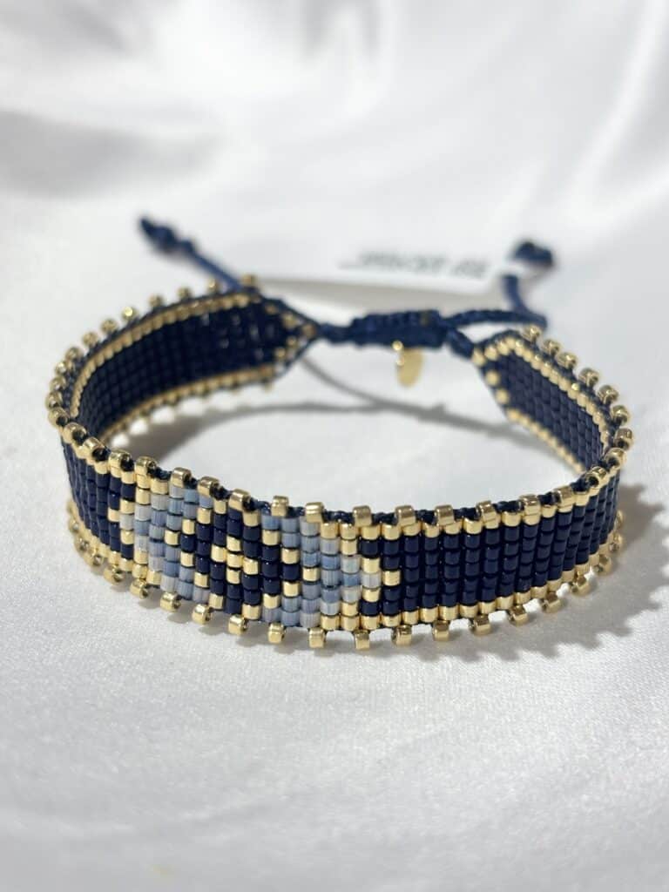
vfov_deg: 36.8
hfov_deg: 28.0
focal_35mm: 52
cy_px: 446
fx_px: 1340
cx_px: 334
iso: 32
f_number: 1.6
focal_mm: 5.96
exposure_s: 1/263
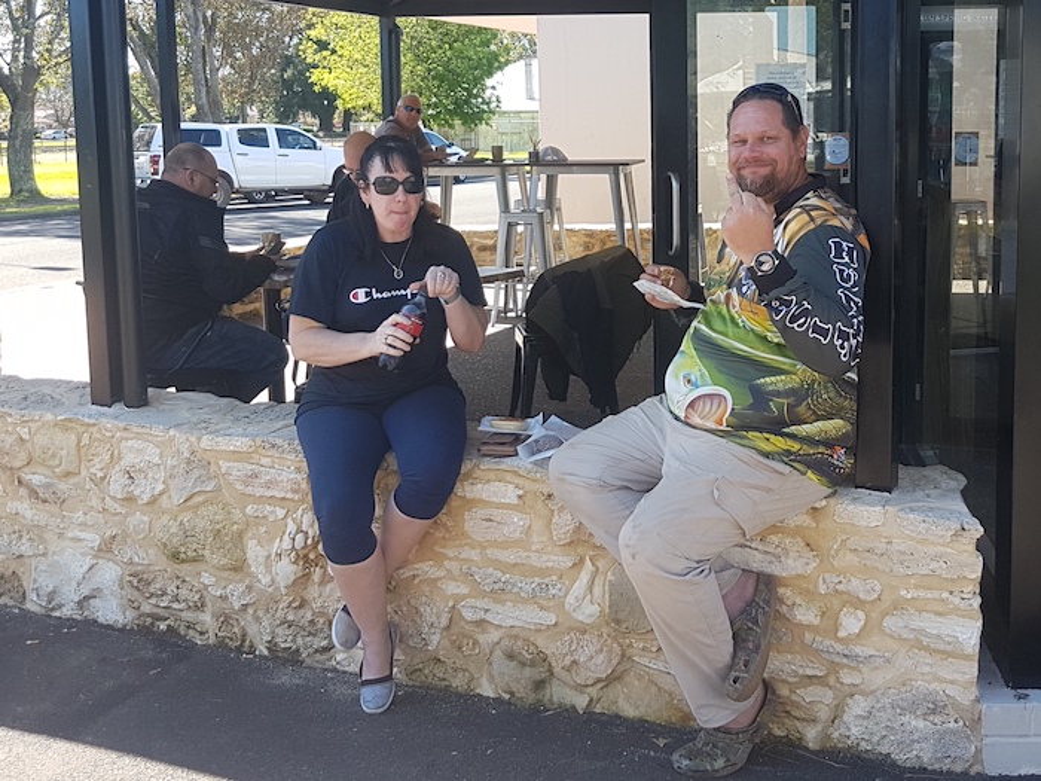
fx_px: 782
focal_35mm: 26
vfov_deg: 53.1
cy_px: 390
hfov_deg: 67.3
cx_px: 520
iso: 40
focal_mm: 4.2
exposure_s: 1/323
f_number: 1.7
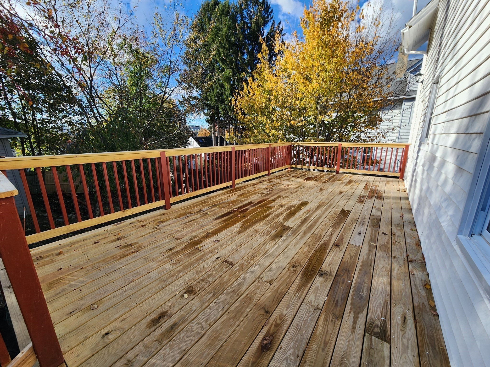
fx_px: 184
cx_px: 245
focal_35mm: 13
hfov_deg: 106.2
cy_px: 184
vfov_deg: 89.9
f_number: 2.2
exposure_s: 1/1016
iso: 50
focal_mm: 2.2
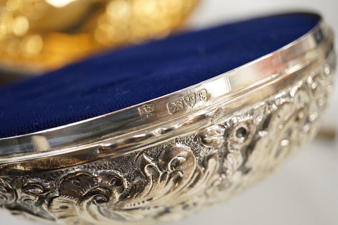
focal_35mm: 45
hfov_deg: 43.6
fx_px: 422
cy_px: 112
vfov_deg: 29.9
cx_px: 169
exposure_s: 1/320
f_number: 3.5
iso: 2500
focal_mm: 30
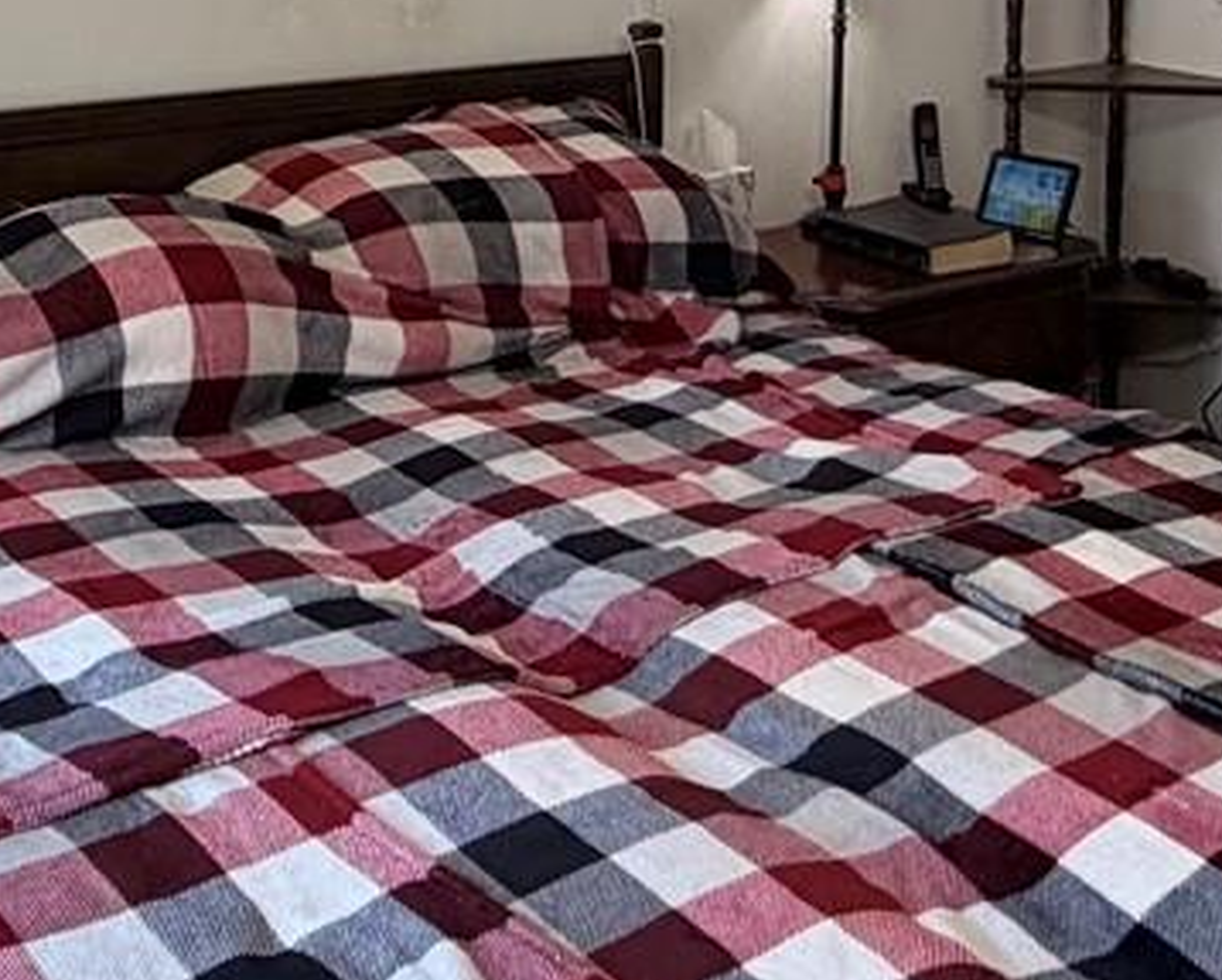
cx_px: 676
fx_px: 2208
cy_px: -219
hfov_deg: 30.9
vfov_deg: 22.8
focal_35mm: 61
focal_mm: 2.22
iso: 200
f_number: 2.2
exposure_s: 1/120
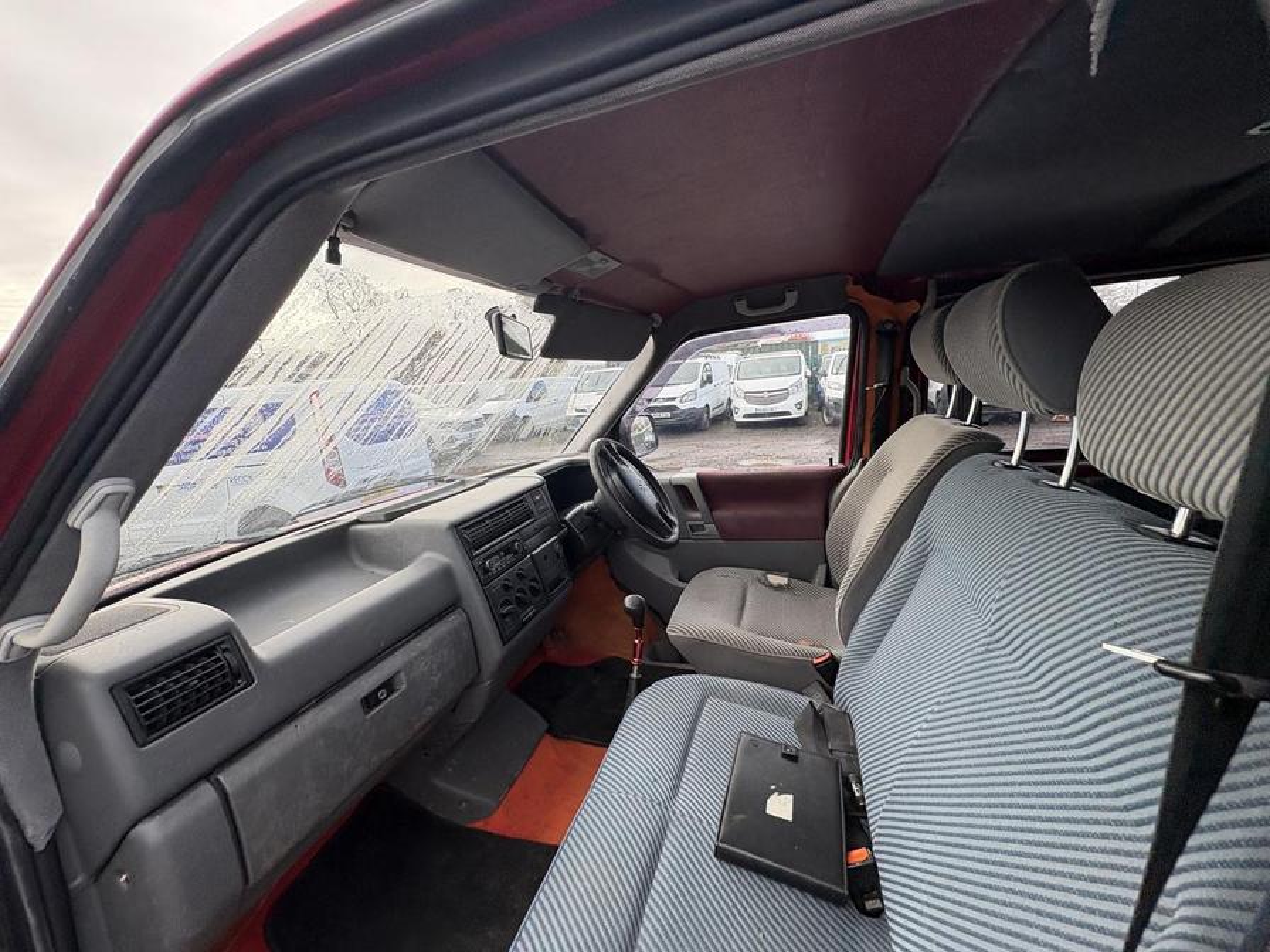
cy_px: 476
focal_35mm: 14
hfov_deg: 102.1
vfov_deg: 85.7
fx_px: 514
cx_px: 635
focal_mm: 2.22
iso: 50
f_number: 2.2
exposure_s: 1/211
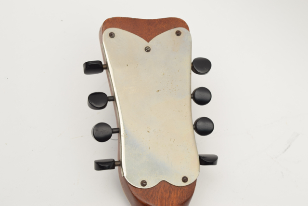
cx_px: 154
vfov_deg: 16.6
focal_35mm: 82
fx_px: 706
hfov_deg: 24.6
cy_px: 103
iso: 100
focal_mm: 55
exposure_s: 1/125
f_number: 9
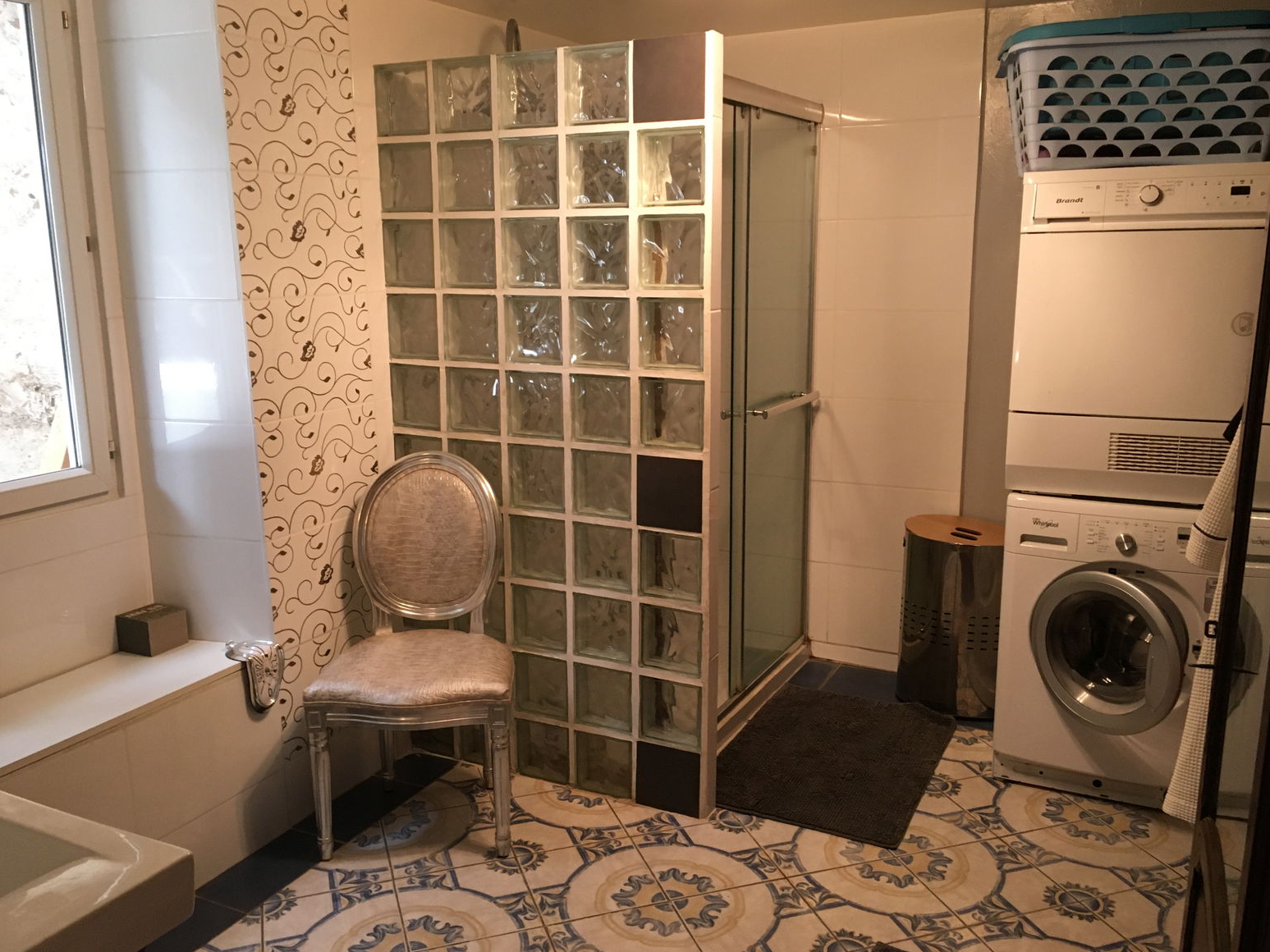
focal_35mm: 30
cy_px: 487
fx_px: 1101
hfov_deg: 60.0
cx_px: 633
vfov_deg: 46.8
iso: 200
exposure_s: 1/33
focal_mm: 4.15
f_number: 2.2
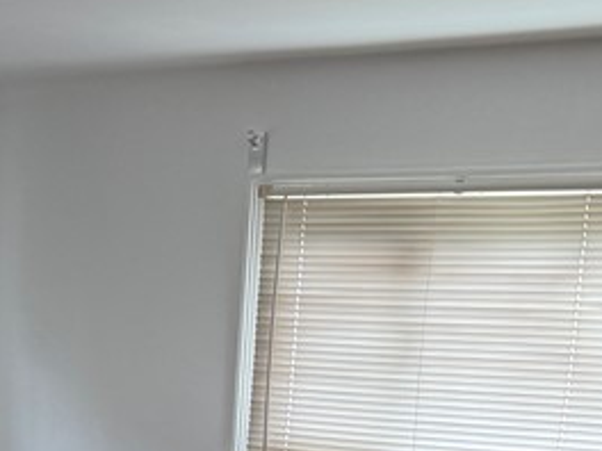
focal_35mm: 93
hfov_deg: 21.1
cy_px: 731
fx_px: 1617
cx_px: 253
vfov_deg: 14.5
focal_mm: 6.76
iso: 200
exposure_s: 1/60
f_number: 1.78
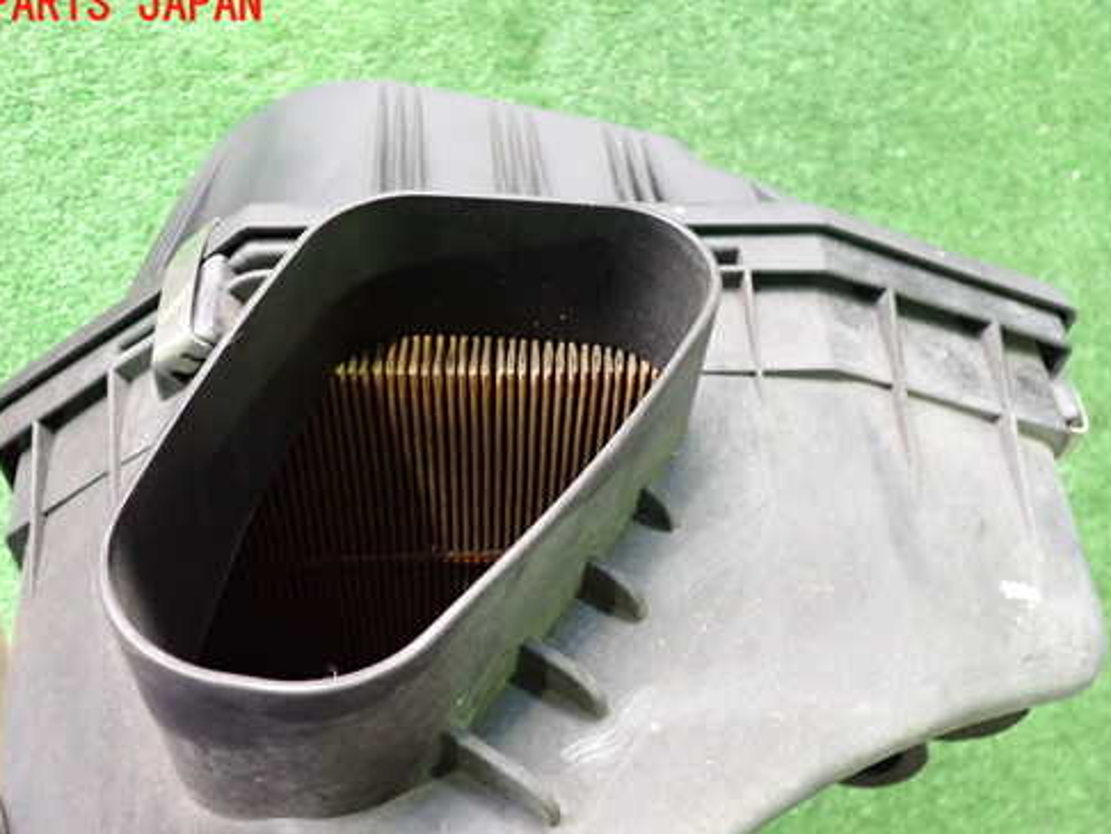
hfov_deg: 50.1
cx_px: 533
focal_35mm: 37
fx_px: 1188
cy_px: 491
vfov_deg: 38.6
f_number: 2.3
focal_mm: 5.4
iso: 800
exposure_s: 1/30
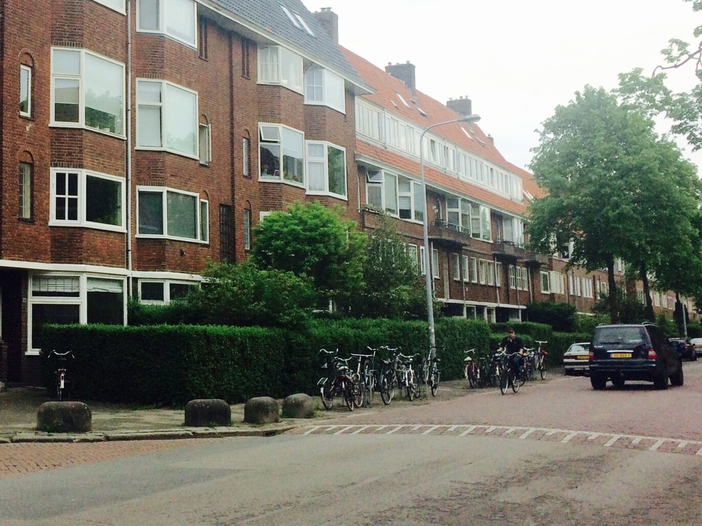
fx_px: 1095
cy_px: 179
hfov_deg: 34.0
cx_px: 103
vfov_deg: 26.9
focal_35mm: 54
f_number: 2.2
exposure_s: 1/1053
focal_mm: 4.15
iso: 32
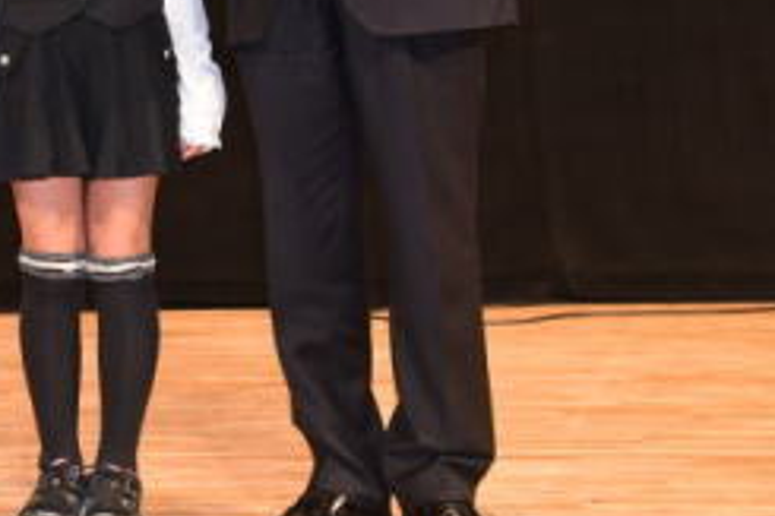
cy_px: -2
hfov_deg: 24.4
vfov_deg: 17.5
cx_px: -130
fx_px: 1635
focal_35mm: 76
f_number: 4.5
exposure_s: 1/60
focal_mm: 31
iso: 640
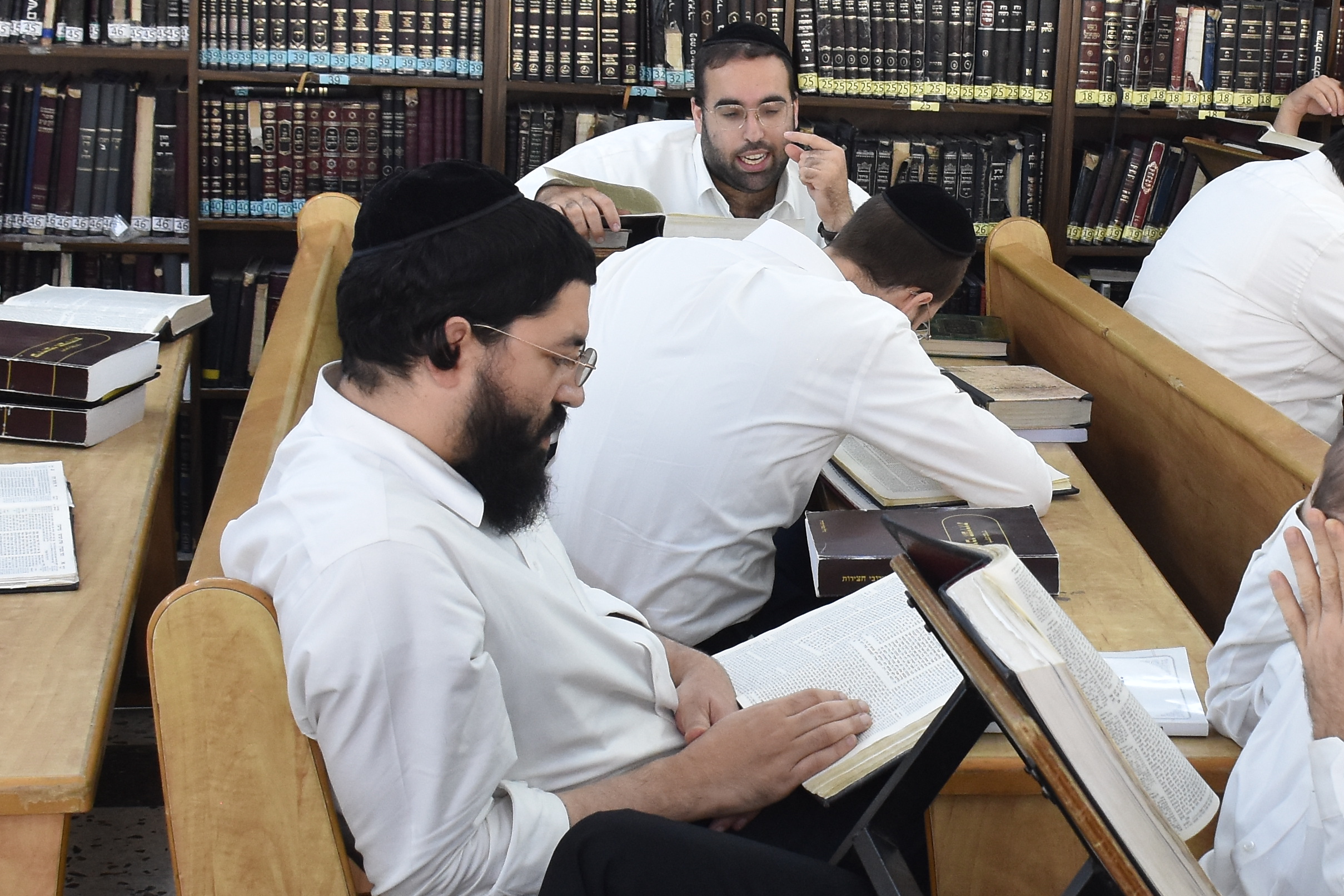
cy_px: 343
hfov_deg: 29.5
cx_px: 1054
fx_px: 2501
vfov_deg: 20.3
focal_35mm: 67
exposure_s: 1/125
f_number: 5.6
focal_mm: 18
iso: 1000
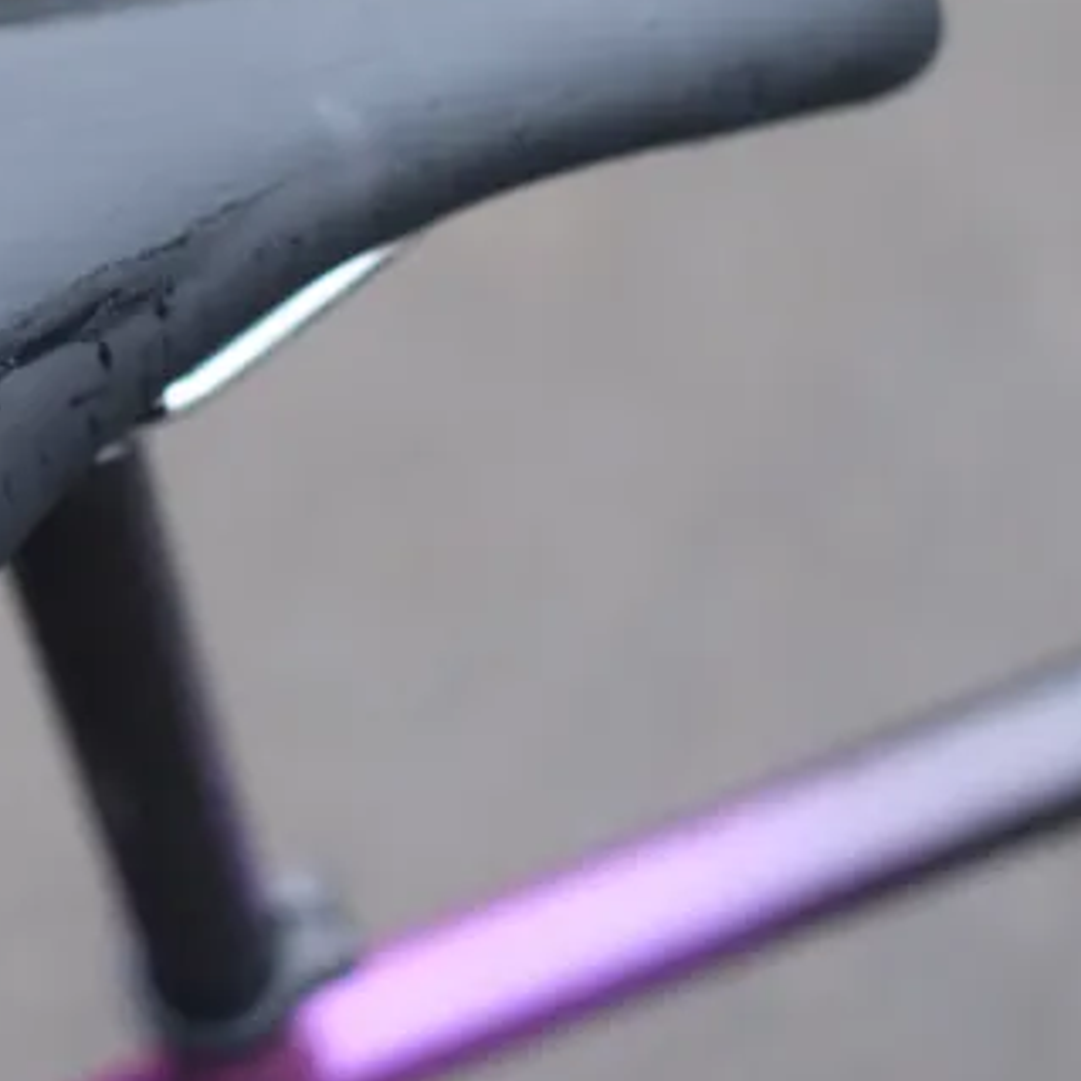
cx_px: -27
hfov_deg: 15.1
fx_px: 3992
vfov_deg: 15.4
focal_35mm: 113
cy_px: 391
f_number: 2
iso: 200
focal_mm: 35
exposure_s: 1/140
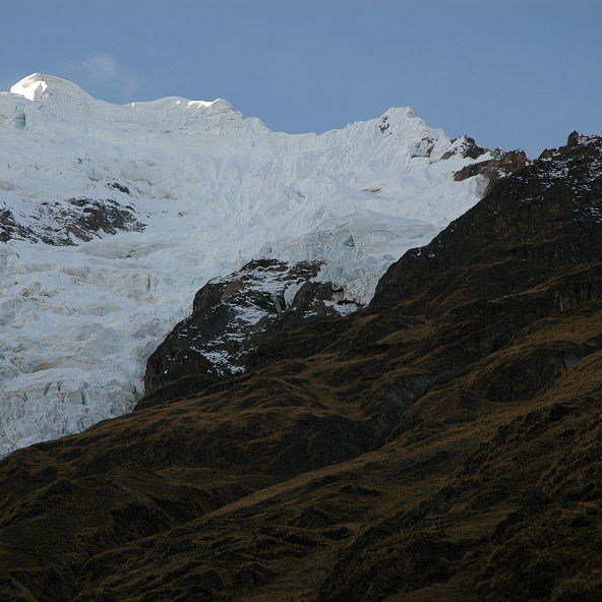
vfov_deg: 14.5
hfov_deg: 14.5
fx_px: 2361
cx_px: 310
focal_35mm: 120
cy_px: 303
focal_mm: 62
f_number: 6.3
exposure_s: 1/160
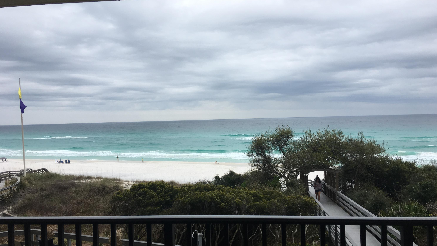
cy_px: 127
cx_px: 218
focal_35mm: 32
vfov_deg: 36.7
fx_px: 371
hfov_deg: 61.0
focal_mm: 4.15
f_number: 2.2
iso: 25
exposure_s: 1/1166
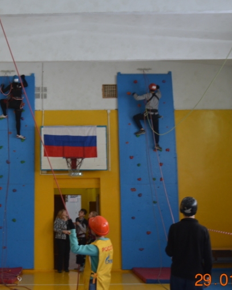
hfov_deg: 29.0
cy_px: 114
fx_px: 438
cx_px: 43
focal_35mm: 51
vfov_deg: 36.5
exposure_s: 1/60
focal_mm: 18
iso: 450
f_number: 4
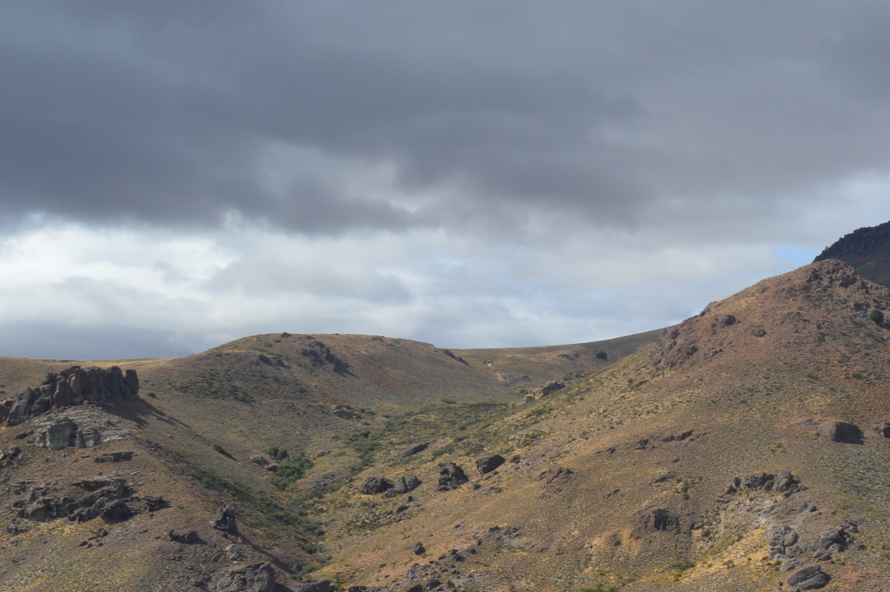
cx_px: 768
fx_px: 1853
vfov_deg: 18.1
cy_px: 382
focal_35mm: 75
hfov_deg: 26.3
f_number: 9
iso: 100
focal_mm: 20
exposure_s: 1/320
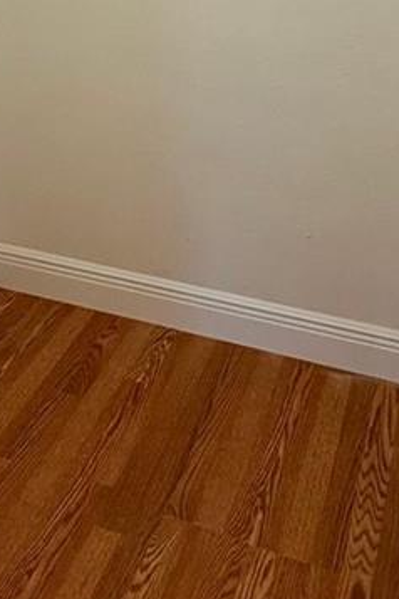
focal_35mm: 49
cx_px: 220
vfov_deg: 32.9
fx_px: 815
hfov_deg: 27.5
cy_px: -124
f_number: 2.2
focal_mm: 2.22
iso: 250
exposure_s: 1/120
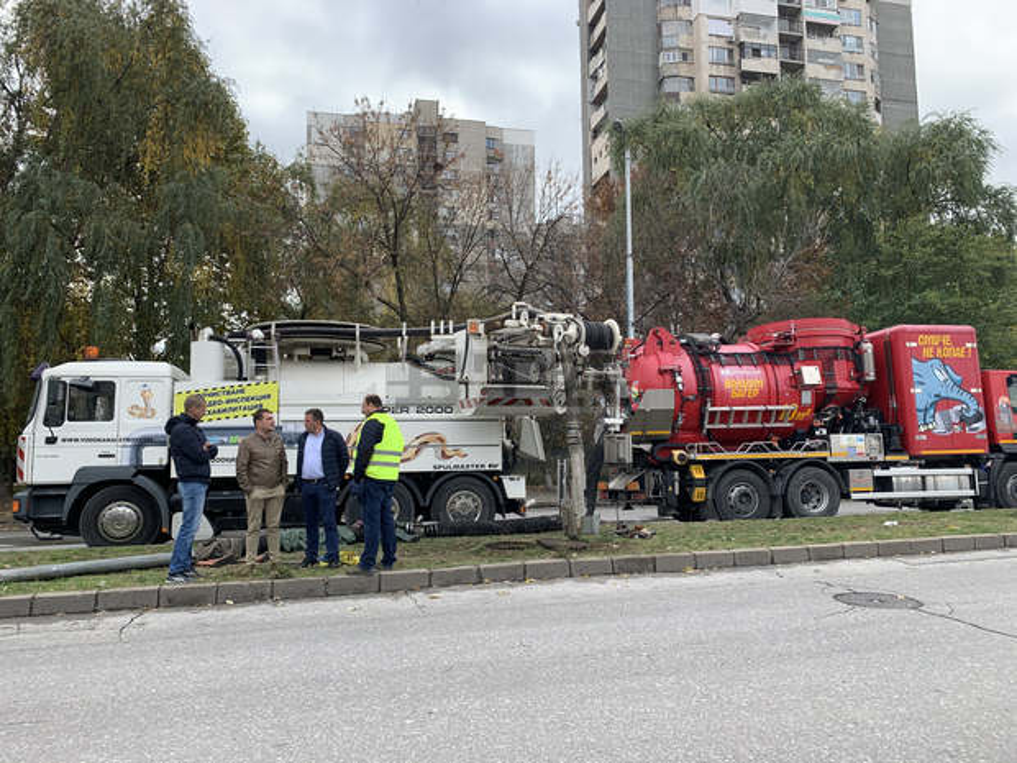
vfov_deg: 53.1
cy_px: 382
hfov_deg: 67.3
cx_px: 508
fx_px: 764
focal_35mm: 26
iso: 25
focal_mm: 4.25
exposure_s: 1/500
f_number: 1.8
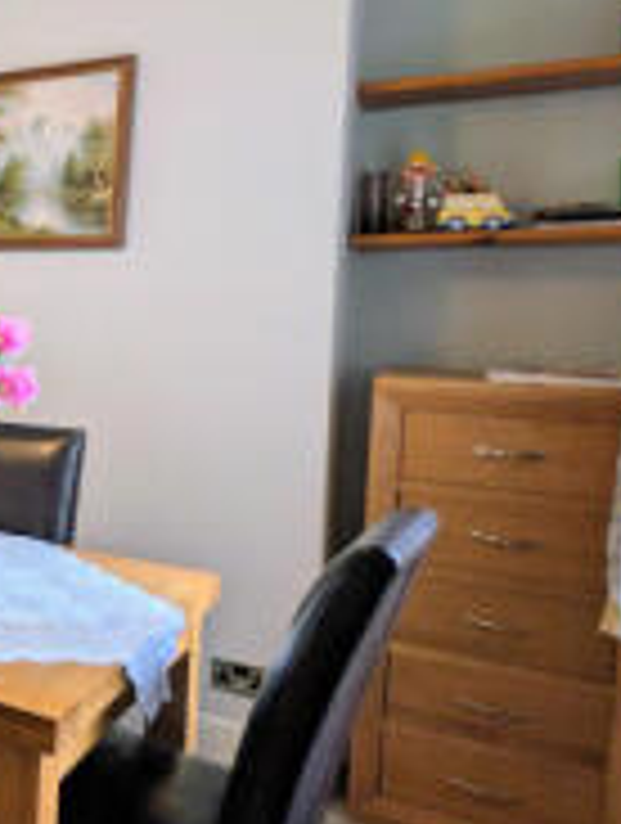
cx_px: -382
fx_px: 906
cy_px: 353
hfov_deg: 25.0
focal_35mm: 38
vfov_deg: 48.7
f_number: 1.95
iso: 49
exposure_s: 1/35.2
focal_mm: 2.23
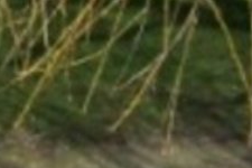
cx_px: -175
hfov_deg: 9.4
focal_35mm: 211
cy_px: -286
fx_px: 1477
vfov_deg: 6.1
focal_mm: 6.3
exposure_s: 1/500
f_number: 5.6
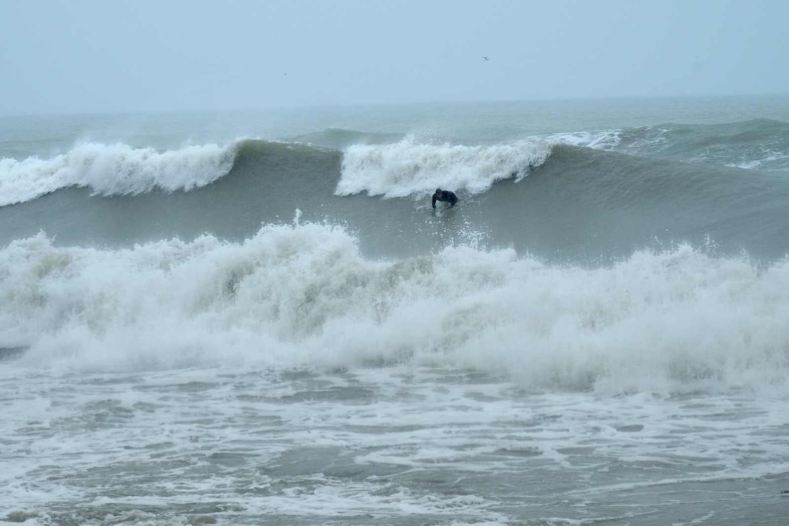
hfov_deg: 11.4
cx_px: 394
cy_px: 263
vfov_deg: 7.6
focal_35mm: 181
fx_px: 3967
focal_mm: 120.6
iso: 400
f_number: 11
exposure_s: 1/250
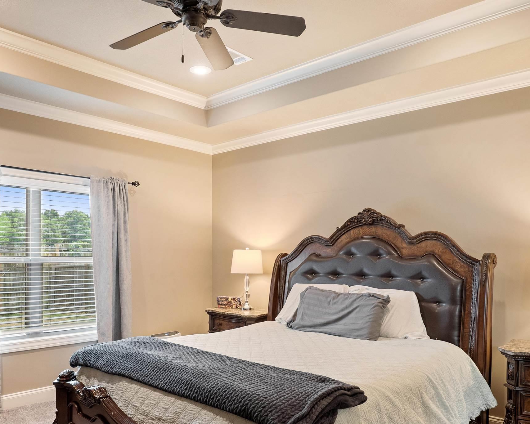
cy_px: 268
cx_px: 257
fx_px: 424
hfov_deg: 64.0
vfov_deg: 52.6
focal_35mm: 27
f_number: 6.3
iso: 1250
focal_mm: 16
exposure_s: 1/80
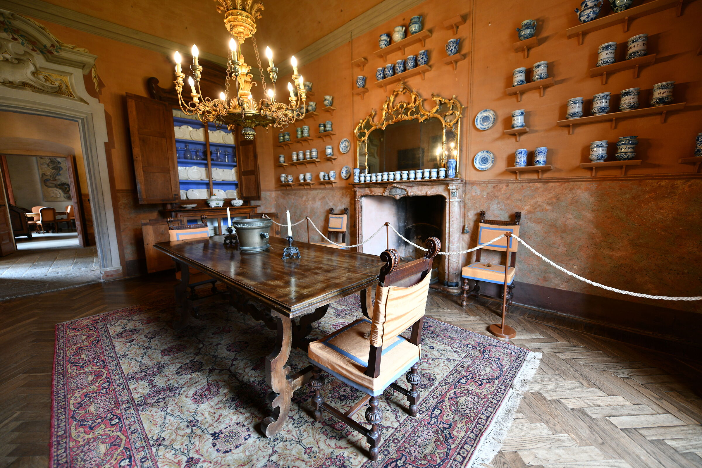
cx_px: 351
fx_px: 273
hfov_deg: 104.3
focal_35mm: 14
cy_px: 234
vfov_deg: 81.2
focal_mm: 14
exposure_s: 1/20
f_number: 2.8
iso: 250
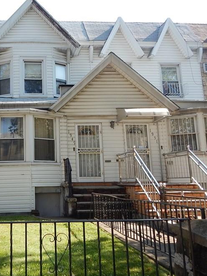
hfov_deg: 40.0
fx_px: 271
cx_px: 40
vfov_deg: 54.0
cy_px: 135
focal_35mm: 34
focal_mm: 4
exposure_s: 1/400
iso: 125
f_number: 3
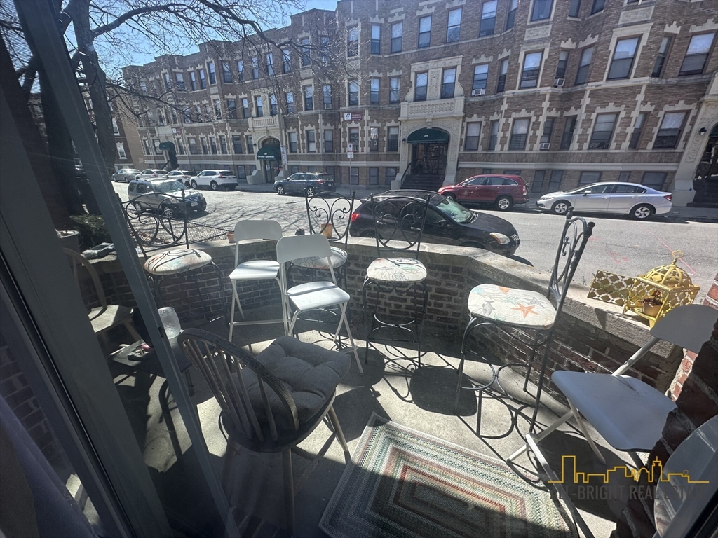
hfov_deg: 102.1
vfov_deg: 85.7
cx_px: 359
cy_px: 269
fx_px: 290
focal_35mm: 14
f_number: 2.2
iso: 40
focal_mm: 2.22
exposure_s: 1/477
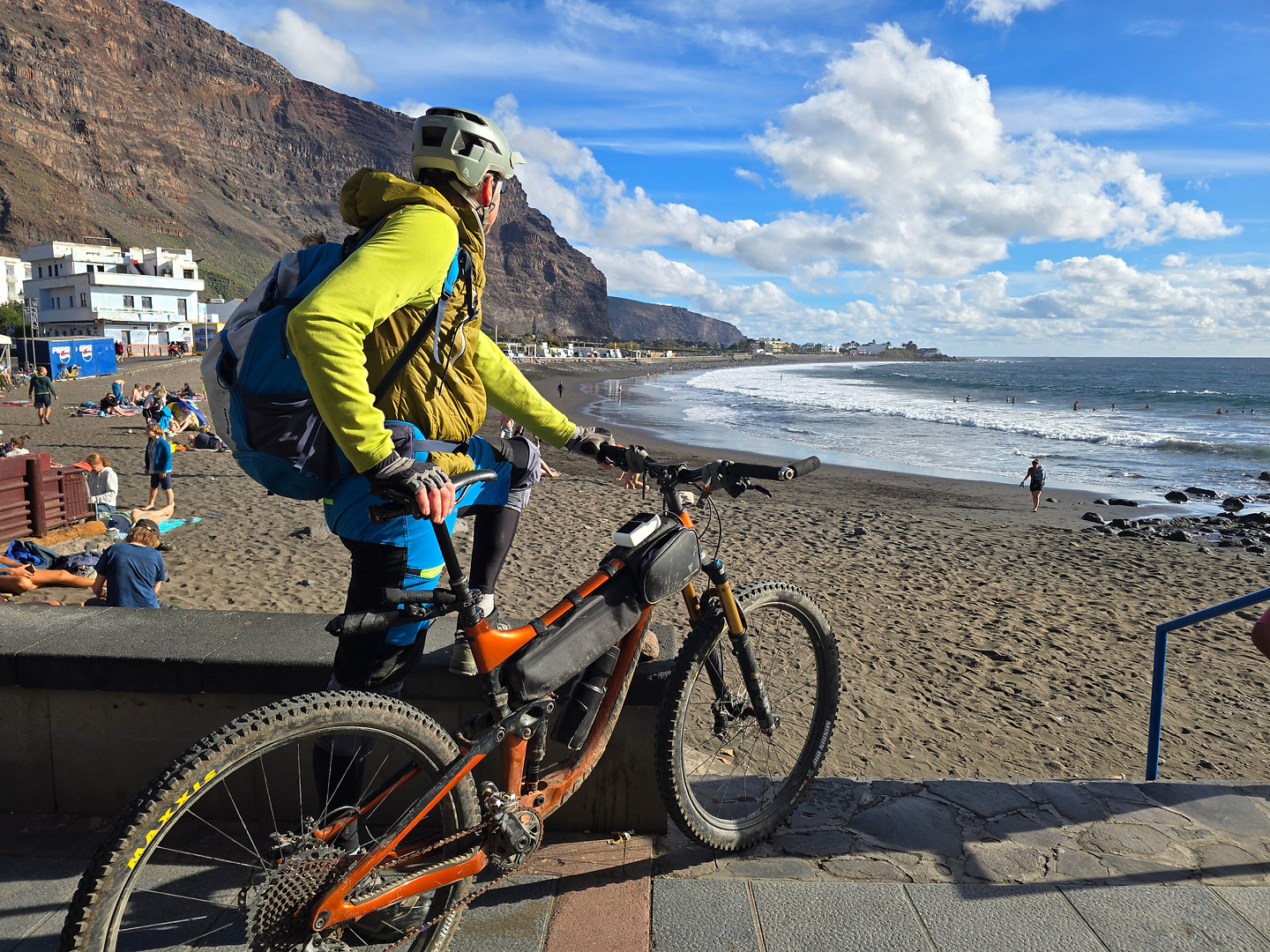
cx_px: 635
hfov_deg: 73.9
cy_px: 476
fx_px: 844
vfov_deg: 58.9
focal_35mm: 23
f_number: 1.7
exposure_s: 1/744
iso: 12
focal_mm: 6.3
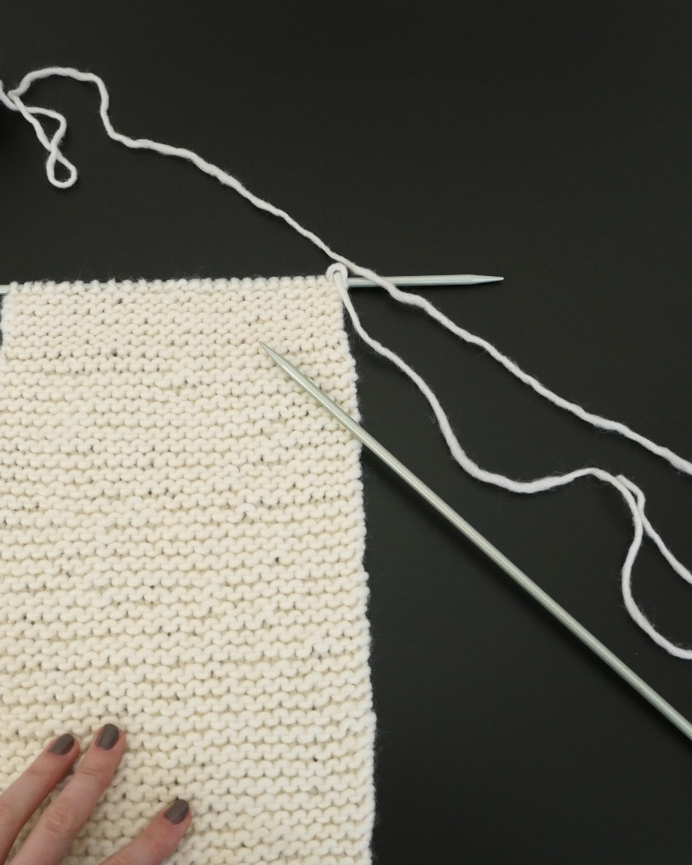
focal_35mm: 34
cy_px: 432
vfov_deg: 52.8
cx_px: 324
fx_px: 870
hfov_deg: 43.3
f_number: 3.2
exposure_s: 1/100
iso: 800
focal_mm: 13
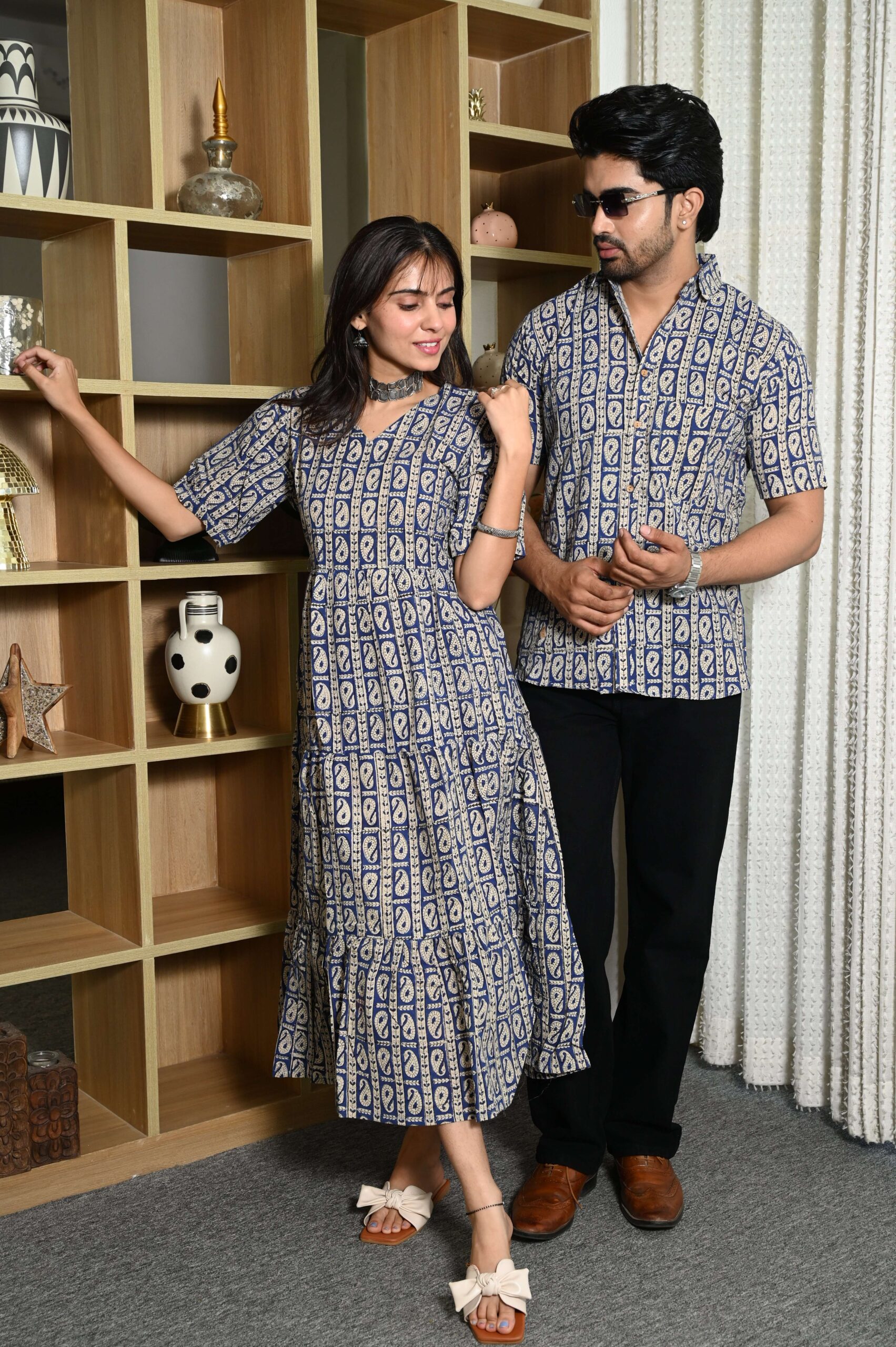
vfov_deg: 46.4
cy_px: 674
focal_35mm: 42
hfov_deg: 31.8
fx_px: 1570
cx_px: 448
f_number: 5
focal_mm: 42
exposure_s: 1/160
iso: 500
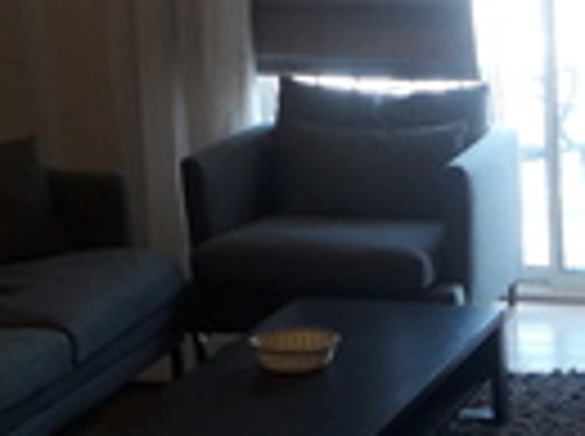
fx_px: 1603
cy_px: 402
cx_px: 727
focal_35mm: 95
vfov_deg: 15.3
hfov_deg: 19.3
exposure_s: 1/50
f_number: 1.9
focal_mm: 3.6
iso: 80
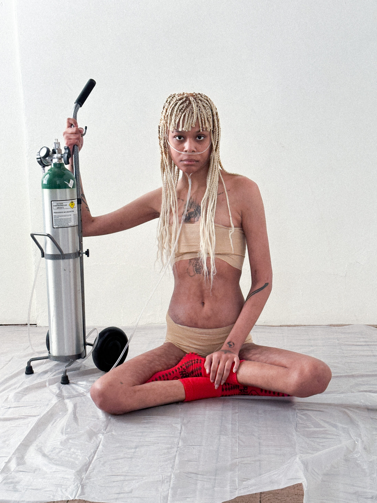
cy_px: 252
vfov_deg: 39.7
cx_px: 188
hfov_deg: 30.3
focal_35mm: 48
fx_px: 697
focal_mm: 6.86
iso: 250
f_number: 1.78
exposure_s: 1/58
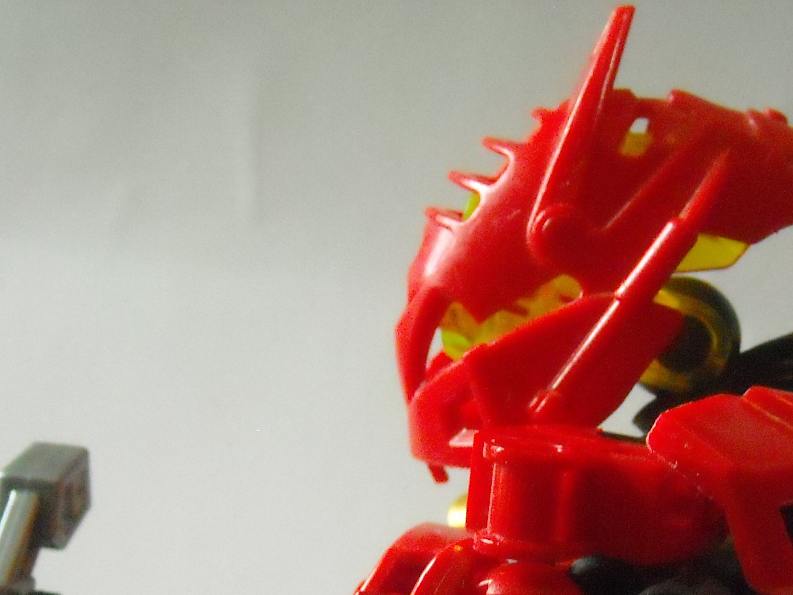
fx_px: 3299
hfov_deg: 13.7
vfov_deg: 10.2
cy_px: 554
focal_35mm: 144
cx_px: 417
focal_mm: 12.3
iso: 800
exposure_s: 1/47
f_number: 3.9
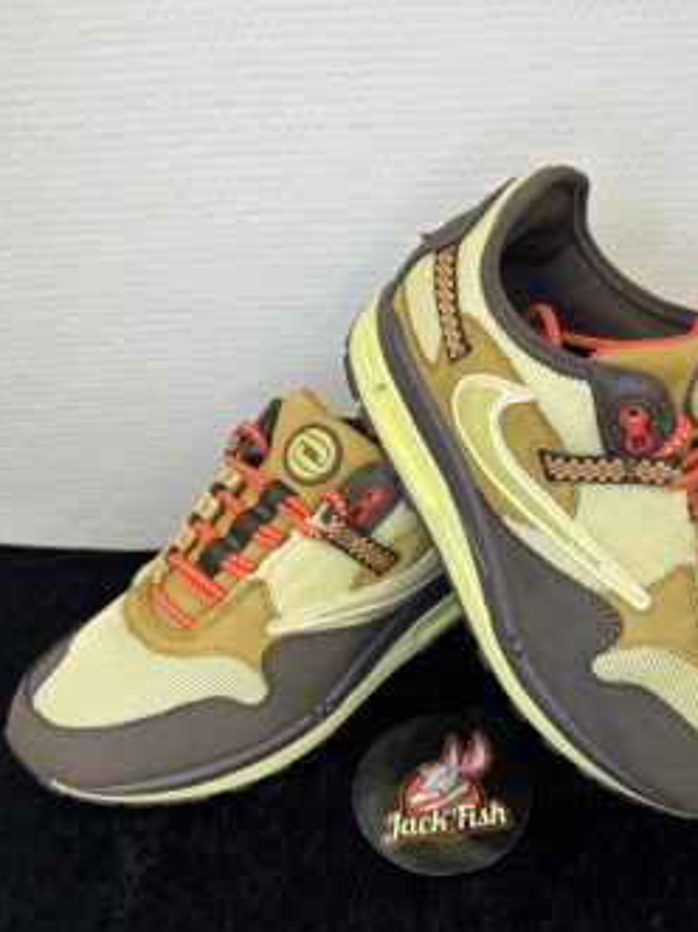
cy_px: 515
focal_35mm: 29
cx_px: 411
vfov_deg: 61.5
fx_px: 780
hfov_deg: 48.0
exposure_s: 1/100
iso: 64
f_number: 1.78
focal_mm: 6.86
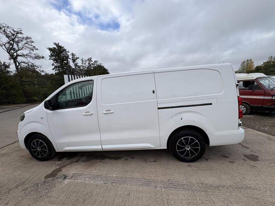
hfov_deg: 102.1
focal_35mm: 14
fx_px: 111
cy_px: 103
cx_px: 138
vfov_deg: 85.7
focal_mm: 2.22
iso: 40
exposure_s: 1/1048
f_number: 2.2
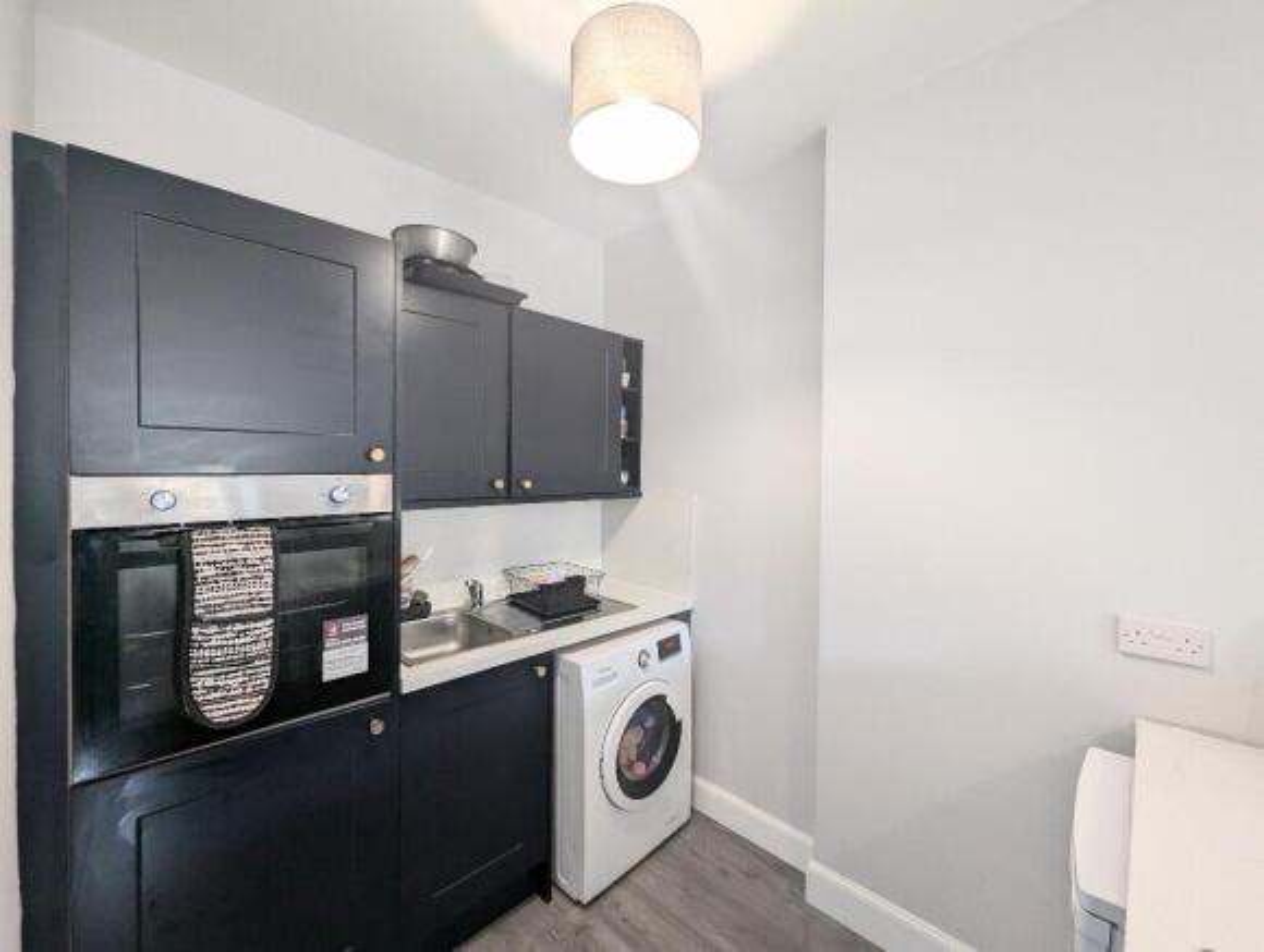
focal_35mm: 13
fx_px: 475
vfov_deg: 90.1
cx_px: 632
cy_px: 476
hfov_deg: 106.1
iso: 46
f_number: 2.2
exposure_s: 1/28.5
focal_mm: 1.95
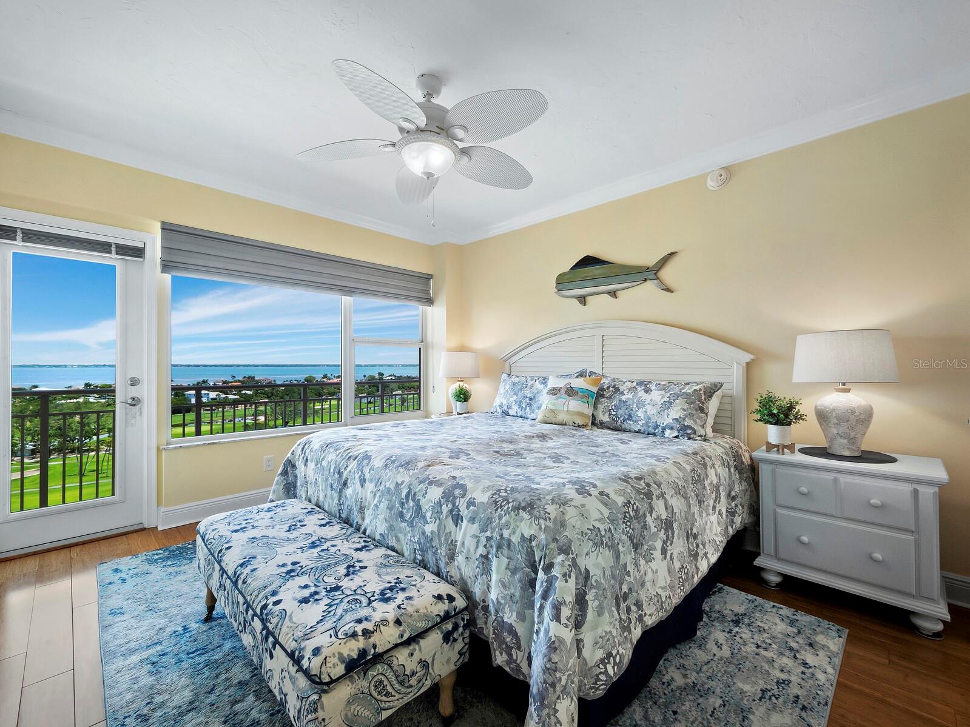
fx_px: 392
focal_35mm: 14
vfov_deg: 85.7
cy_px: 364
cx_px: 485
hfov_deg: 102.1
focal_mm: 7
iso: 400
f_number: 11
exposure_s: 1/8
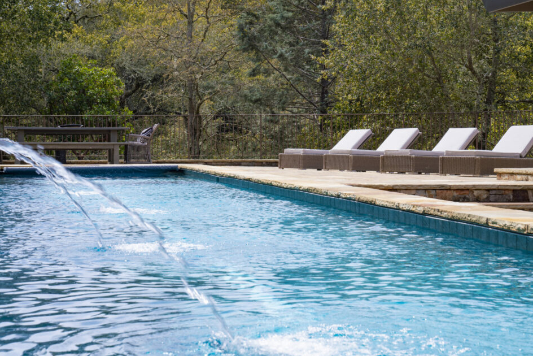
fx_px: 1318
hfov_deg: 22.8
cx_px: 216
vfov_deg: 15.4
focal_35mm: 89
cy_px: 151
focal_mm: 70
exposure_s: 1/125
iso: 100
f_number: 11
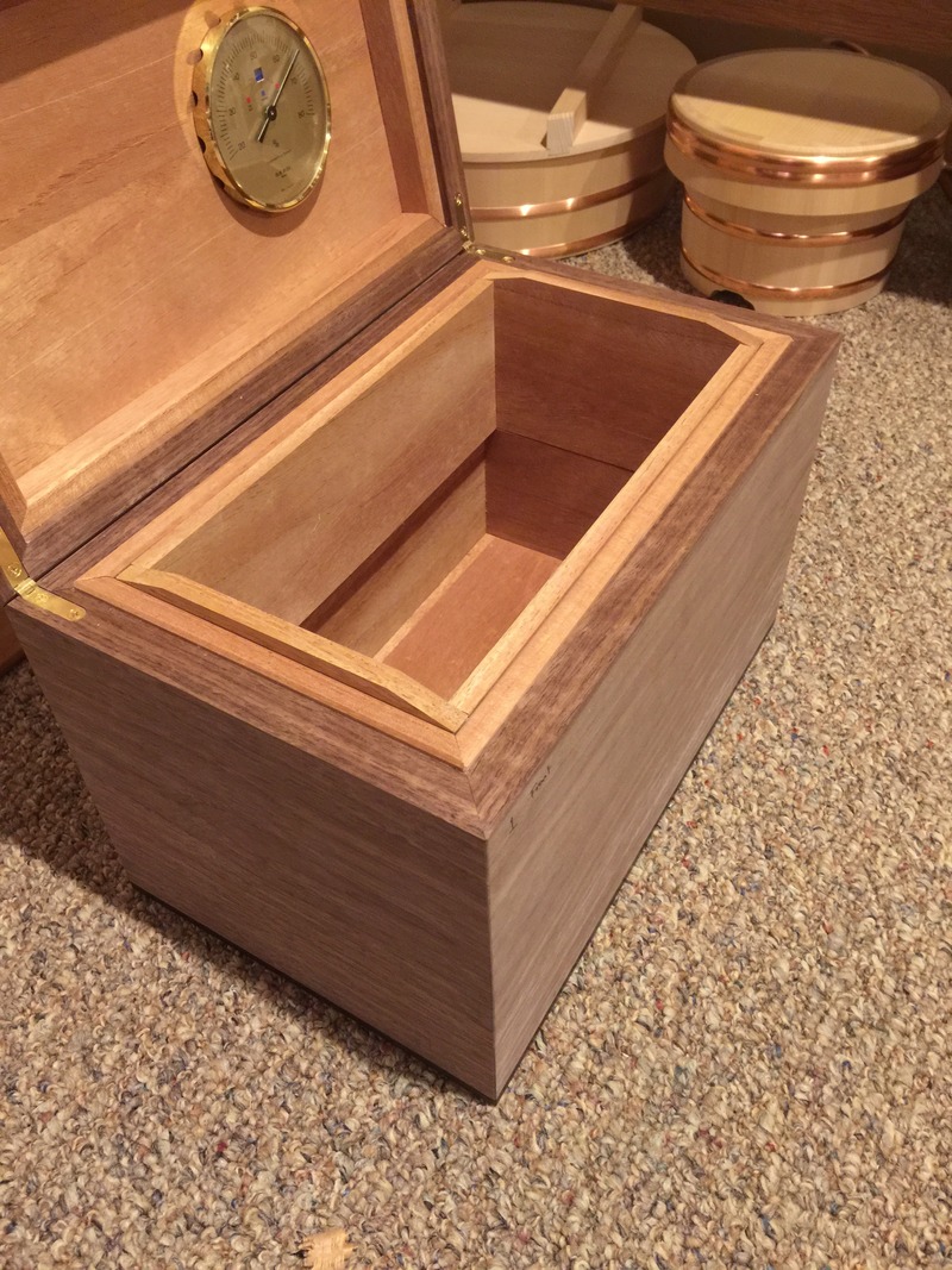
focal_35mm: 29
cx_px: 476
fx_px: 1064
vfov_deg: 61.7
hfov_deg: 48.2
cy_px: 635
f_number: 2.2
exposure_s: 1/4
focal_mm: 4.15
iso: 80
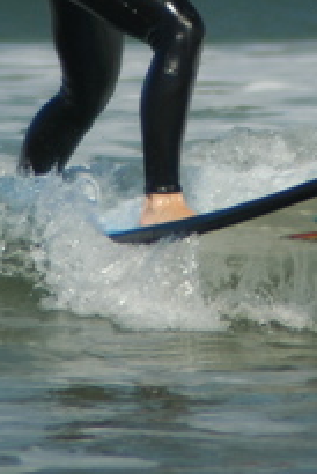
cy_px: 24
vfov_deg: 1.5
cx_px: 215
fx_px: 18485
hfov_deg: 1.0
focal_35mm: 1402
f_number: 5.6
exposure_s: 1/500
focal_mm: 300
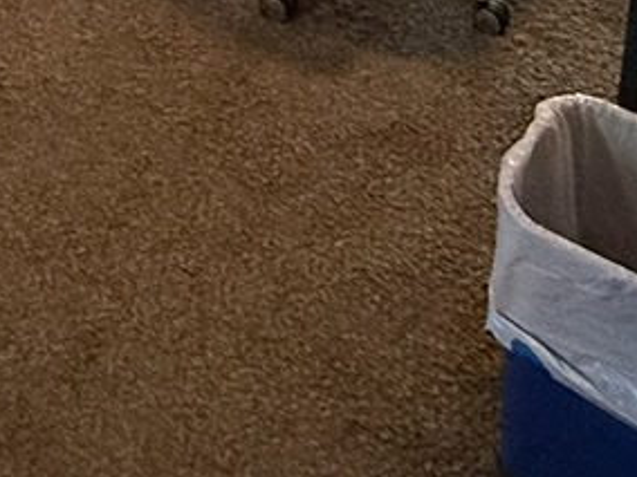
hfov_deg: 27.2
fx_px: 1307
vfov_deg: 15.5
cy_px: -531
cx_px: 191
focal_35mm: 71
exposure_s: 1/60
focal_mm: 2.22
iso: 500
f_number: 2.2
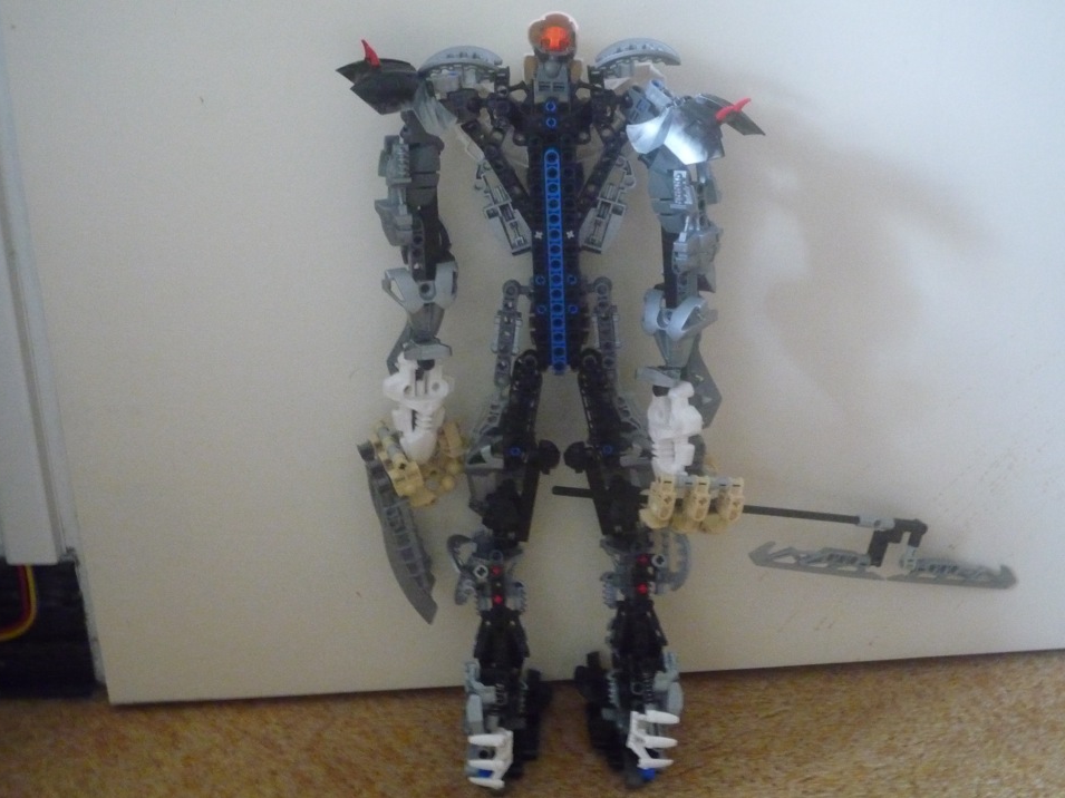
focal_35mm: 44
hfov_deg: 42.9
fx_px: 1354
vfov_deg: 32.9
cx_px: 552
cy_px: 382
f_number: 4.1
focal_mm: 7.3
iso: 800
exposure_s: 1/10
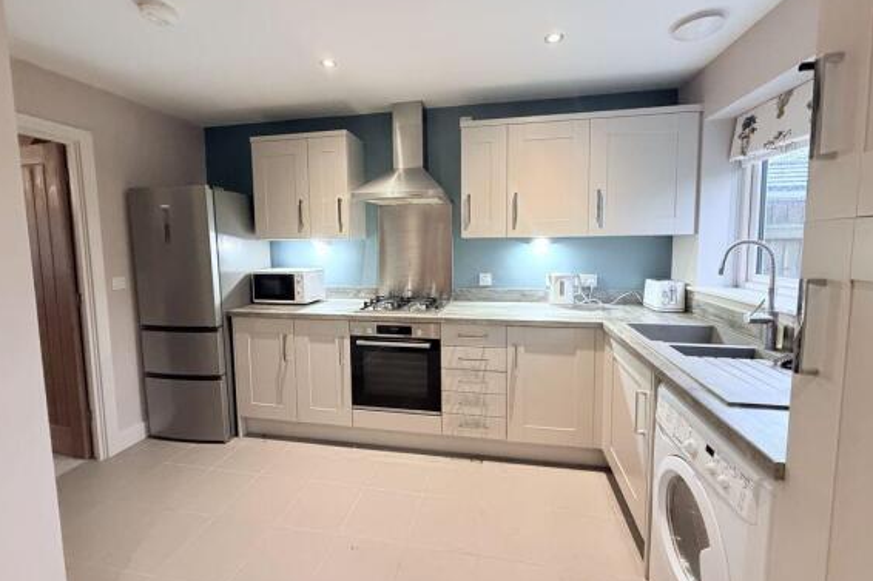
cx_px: 439
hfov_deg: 100.4
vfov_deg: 77.2
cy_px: 270
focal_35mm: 15
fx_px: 364
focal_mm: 2.22
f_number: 2.2
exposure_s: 1/60
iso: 640
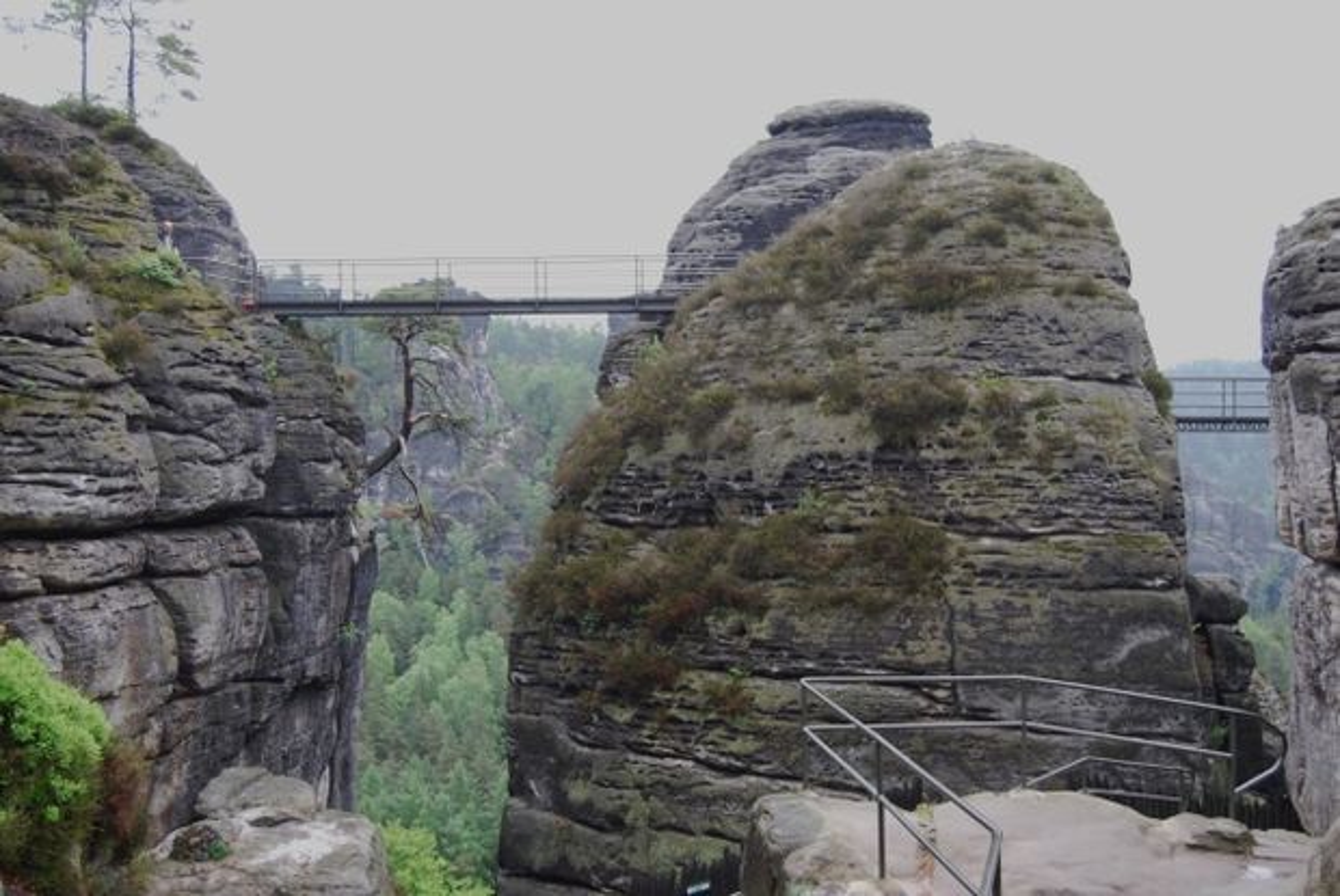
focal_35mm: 39
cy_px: 448
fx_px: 1453
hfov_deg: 49.5
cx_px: 670
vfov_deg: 34.3
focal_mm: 26
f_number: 5.6
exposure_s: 1/125
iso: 200
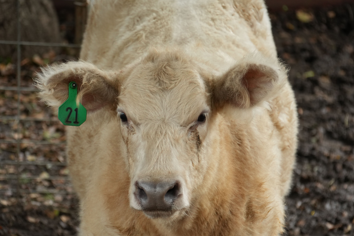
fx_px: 2448
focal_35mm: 249
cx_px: 160
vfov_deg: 5.5
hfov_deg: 8.3
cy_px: 131
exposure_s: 1/100
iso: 1250
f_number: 7.1
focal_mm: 207
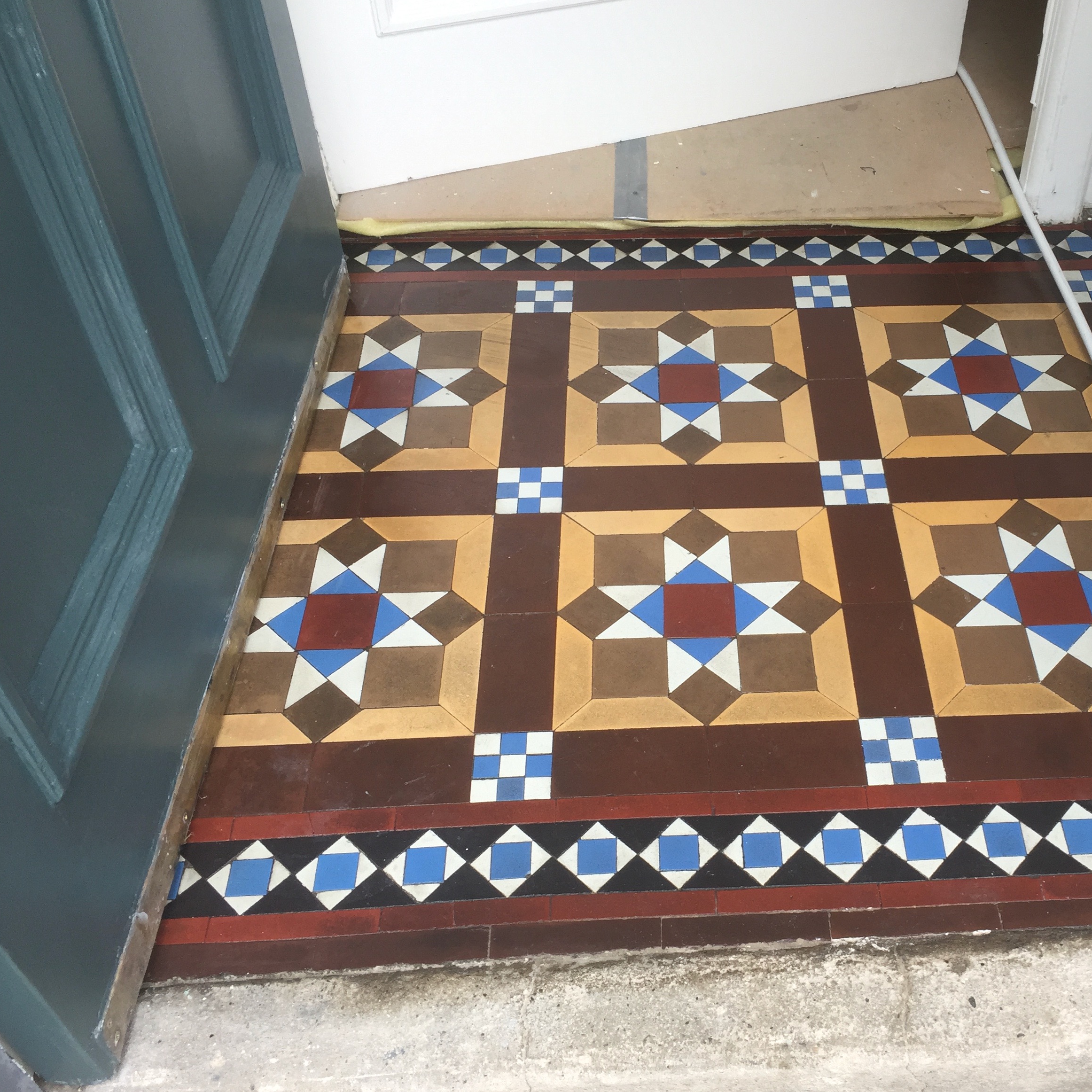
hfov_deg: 45.3
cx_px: 738
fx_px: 1285
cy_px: 567
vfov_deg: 46.0
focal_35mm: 36
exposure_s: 1/100
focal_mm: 4.15
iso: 40
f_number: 2.2
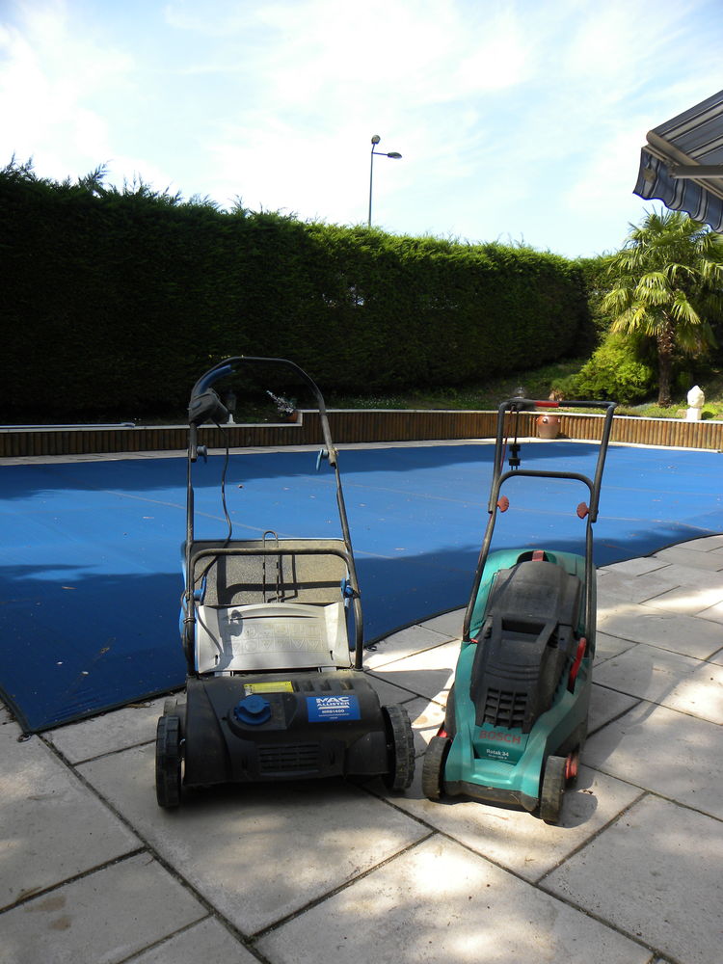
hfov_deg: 53.1
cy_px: 482
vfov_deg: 67.3
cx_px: 362
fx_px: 724
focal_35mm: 26
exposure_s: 1/410
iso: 64
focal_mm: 4.6
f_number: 3.2
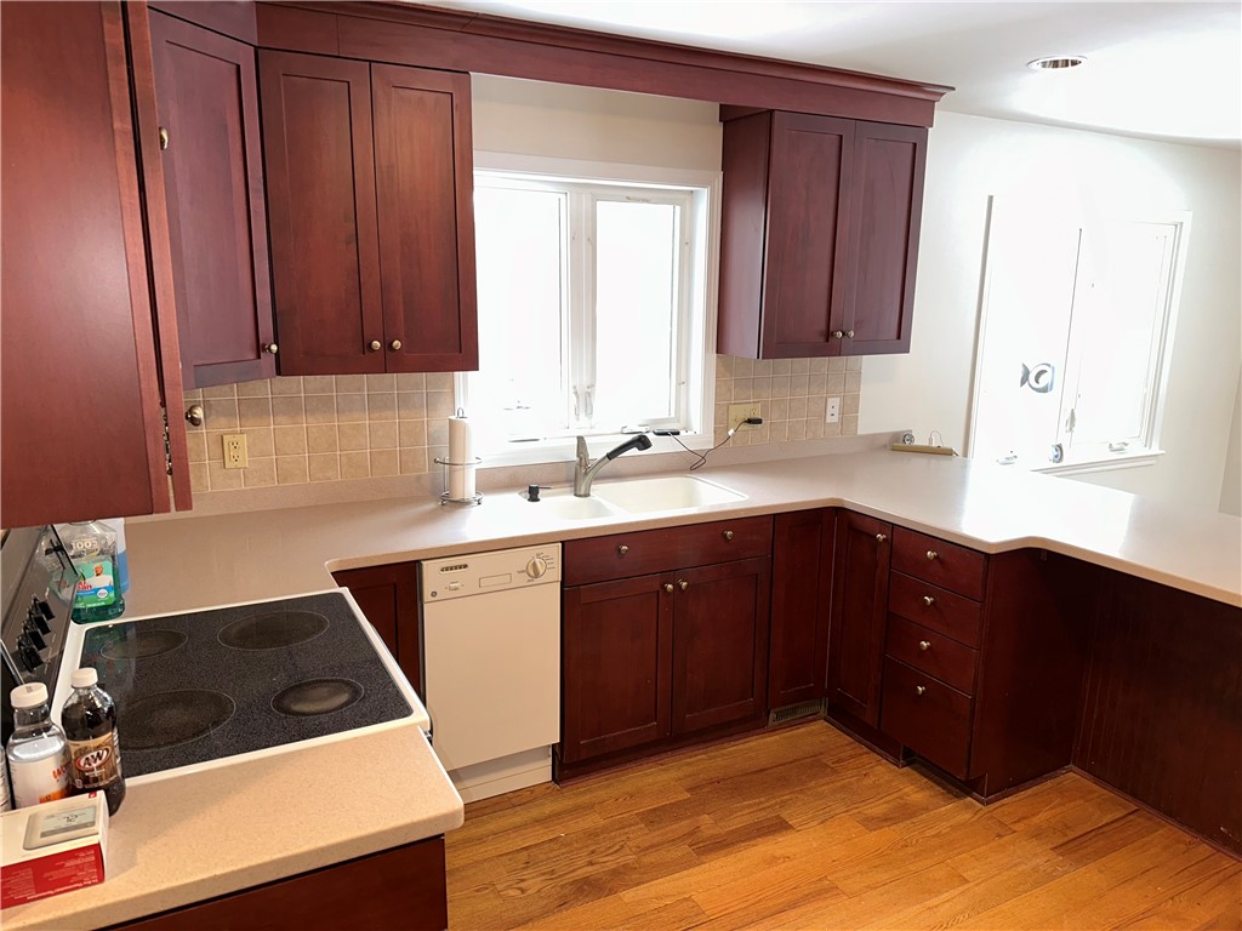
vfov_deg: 56.8
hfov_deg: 71.6
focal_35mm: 24
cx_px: 621
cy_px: 466
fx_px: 861
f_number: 1.78
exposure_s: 1/26
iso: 80
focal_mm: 6.86
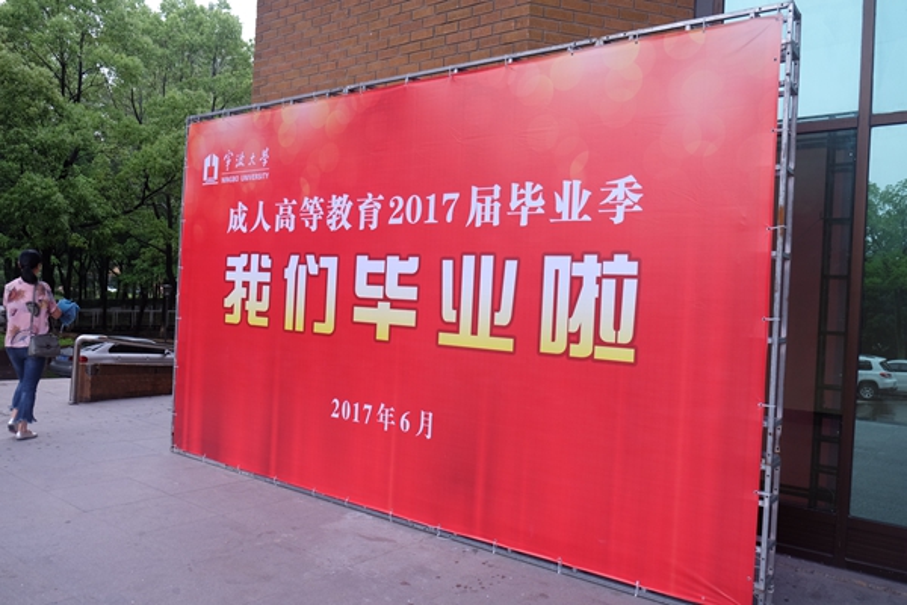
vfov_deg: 47.9
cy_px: 302
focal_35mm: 27
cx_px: 454
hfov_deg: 67.4
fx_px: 680
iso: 200
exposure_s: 1/120
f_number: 2.8
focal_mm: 18
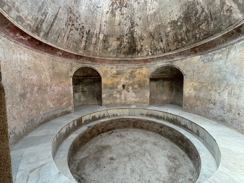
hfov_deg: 102.1
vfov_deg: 85.7
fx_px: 99
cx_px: 122
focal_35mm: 14
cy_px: 92
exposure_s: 1/99
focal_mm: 2.22
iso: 160
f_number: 2.2
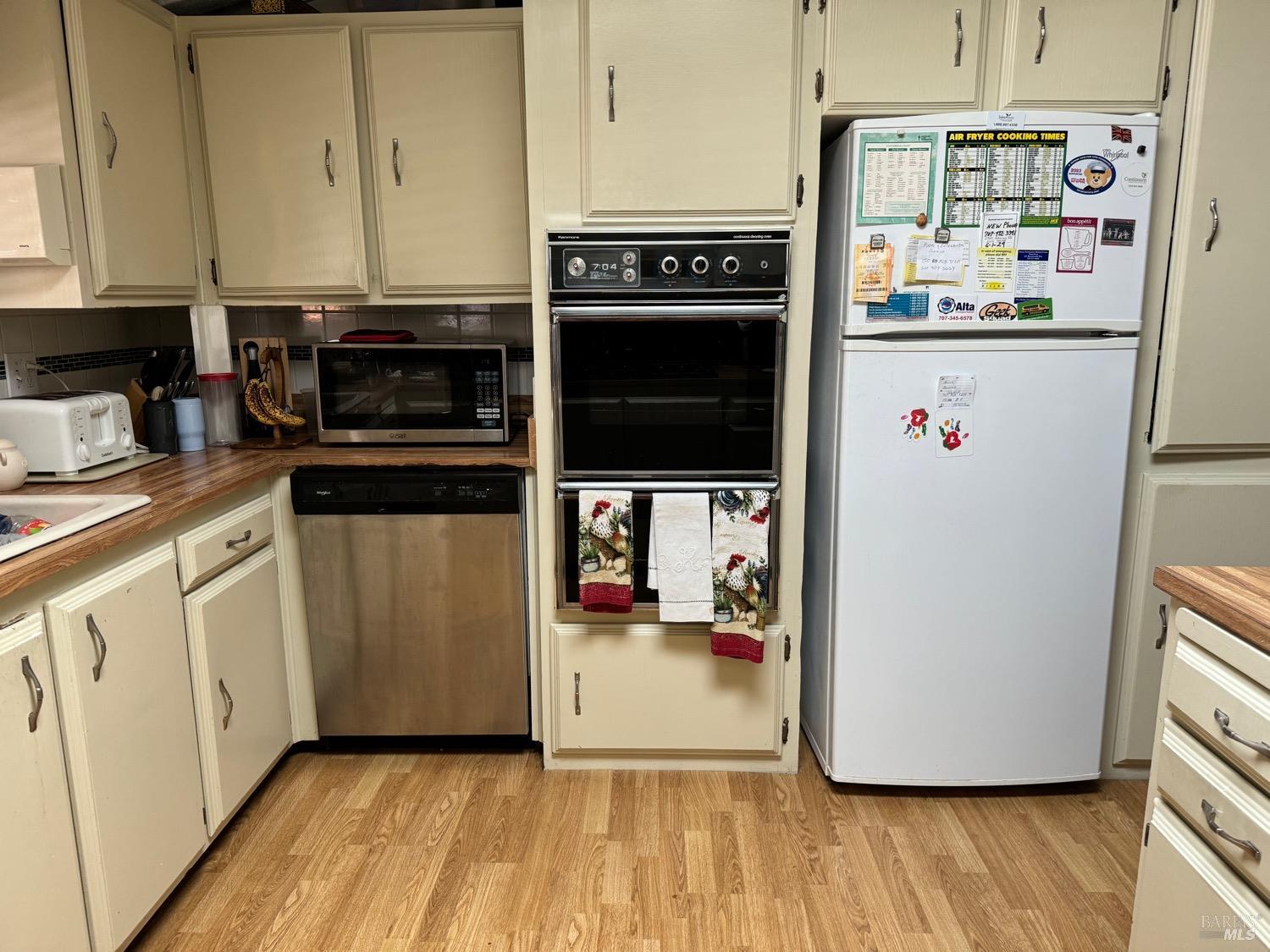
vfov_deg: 56.8
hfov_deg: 71.6
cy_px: 476
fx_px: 881
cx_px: 635
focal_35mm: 24
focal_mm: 6.76
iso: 160
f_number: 1.78
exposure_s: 1/121
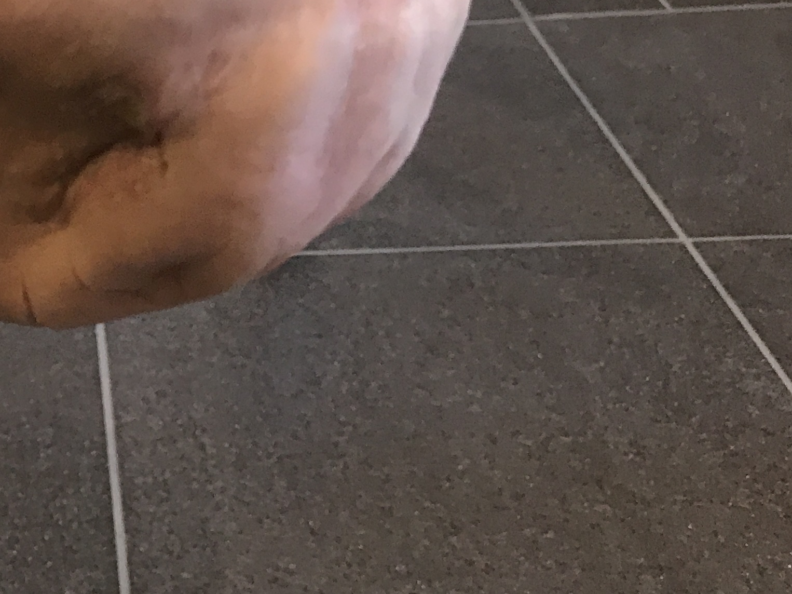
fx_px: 1693
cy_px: 66
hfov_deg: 23.4
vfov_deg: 19.5
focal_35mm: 74
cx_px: -233
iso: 50
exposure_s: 1/17
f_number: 1.8
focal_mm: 3.99
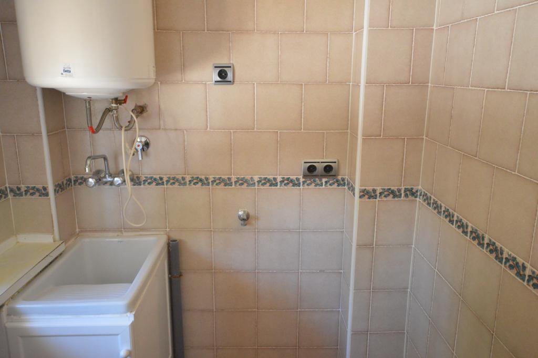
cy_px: 179
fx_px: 448
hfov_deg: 62.0
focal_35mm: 30
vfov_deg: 43.5
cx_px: 269
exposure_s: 1/60
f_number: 5.6
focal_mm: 20
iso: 2800
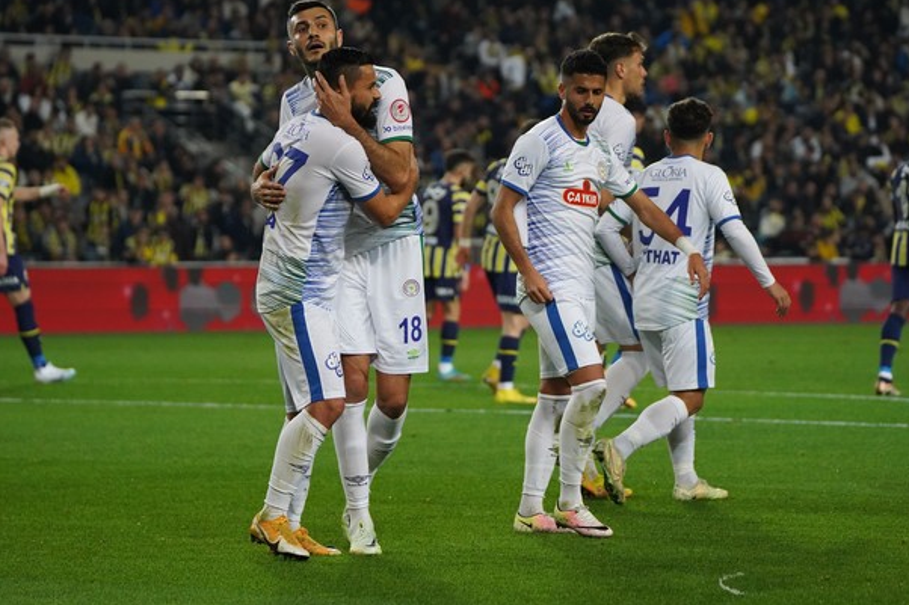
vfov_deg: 6.1
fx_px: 5705
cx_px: 454
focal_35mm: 226
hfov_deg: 9.1
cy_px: 272
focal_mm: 203
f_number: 5.6
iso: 6400
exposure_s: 1/2000
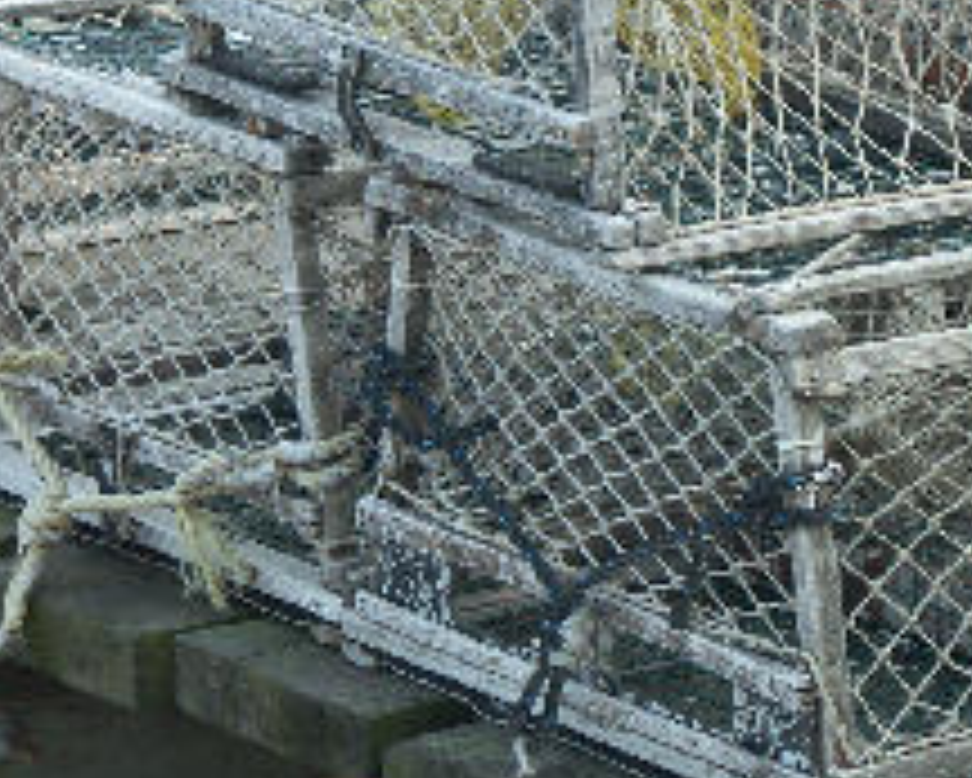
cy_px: 189
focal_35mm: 296
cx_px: 799
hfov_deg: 6.5
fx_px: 8519
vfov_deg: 5.2
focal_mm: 31.18
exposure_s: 1/250
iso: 100
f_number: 5
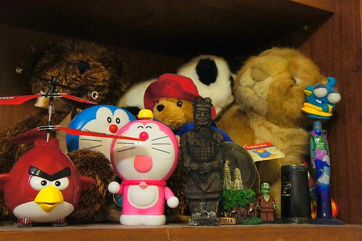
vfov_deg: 29.8
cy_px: 120
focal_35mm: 45
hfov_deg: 43.6
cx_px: 181
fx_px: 452
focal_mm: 30
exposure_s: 1/25
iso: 3200
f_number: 7.1
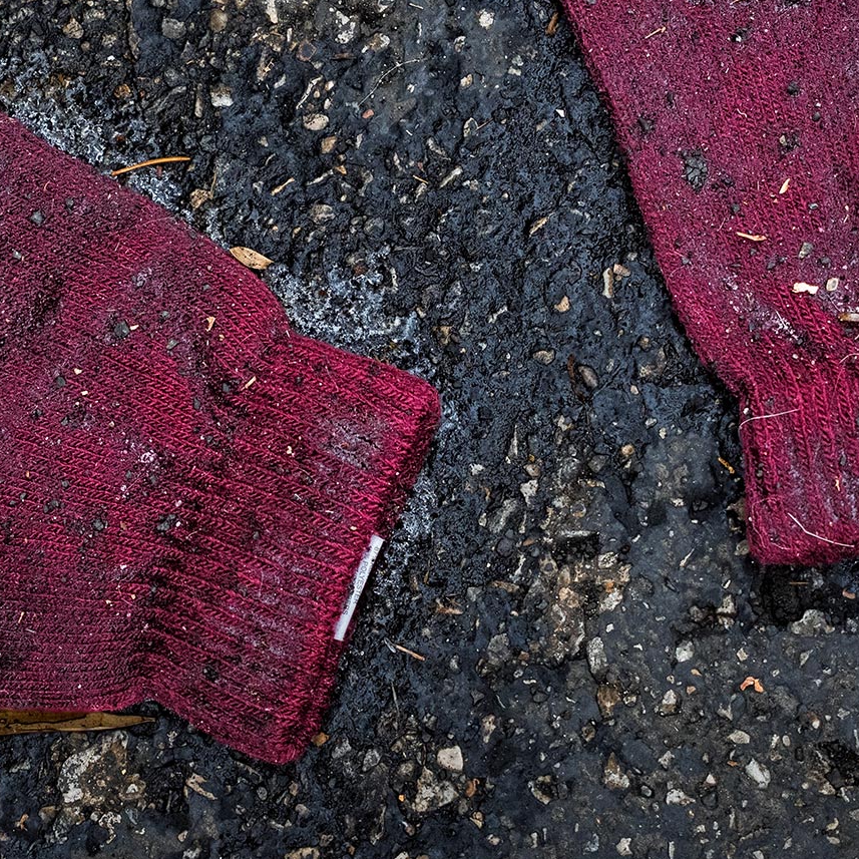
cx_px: 422
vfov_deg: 21.5
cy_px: 247
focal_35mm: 80
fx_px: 2246
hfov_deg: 21.7
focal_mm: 28
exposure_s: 1/200
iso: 1600
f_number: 5.6
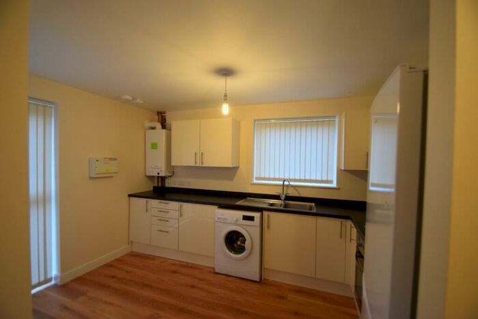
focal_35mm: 15
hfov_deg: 100.4
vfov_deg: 77.4
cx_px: 239
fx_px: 199
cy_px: 160
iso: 800
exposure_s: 1/60
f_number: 4
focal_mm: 10
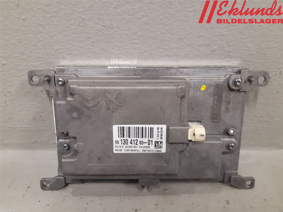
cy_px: 106
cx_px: 142
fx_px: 213
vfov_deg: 53.1
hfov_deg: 67.3
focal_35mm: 26
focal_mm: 3.93
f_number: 1.7
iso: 250
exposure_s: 1/50
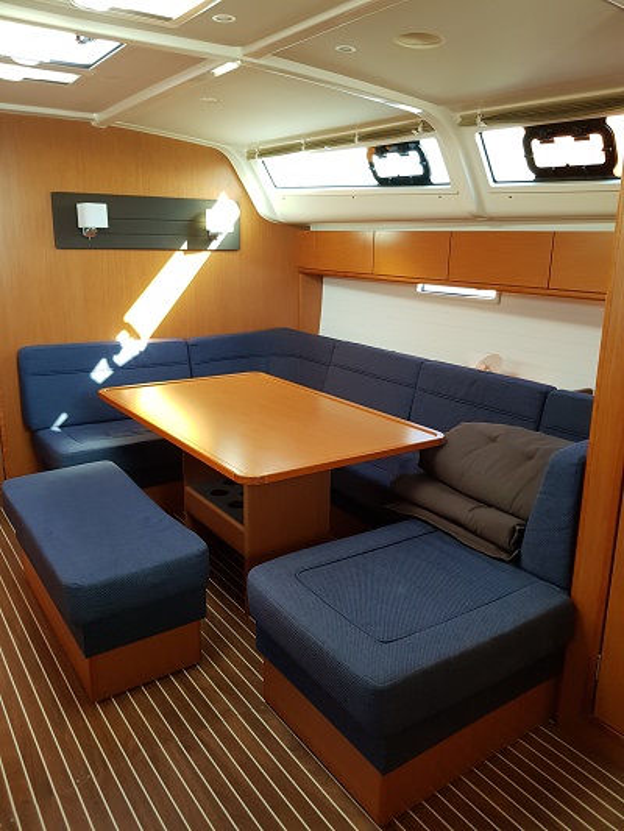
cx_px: 312
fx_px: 625
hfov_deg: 53.1
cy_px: 416
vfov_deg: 67.3
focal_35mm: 26
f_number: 1.7
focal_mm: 4.2
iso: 100
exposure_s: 1/50
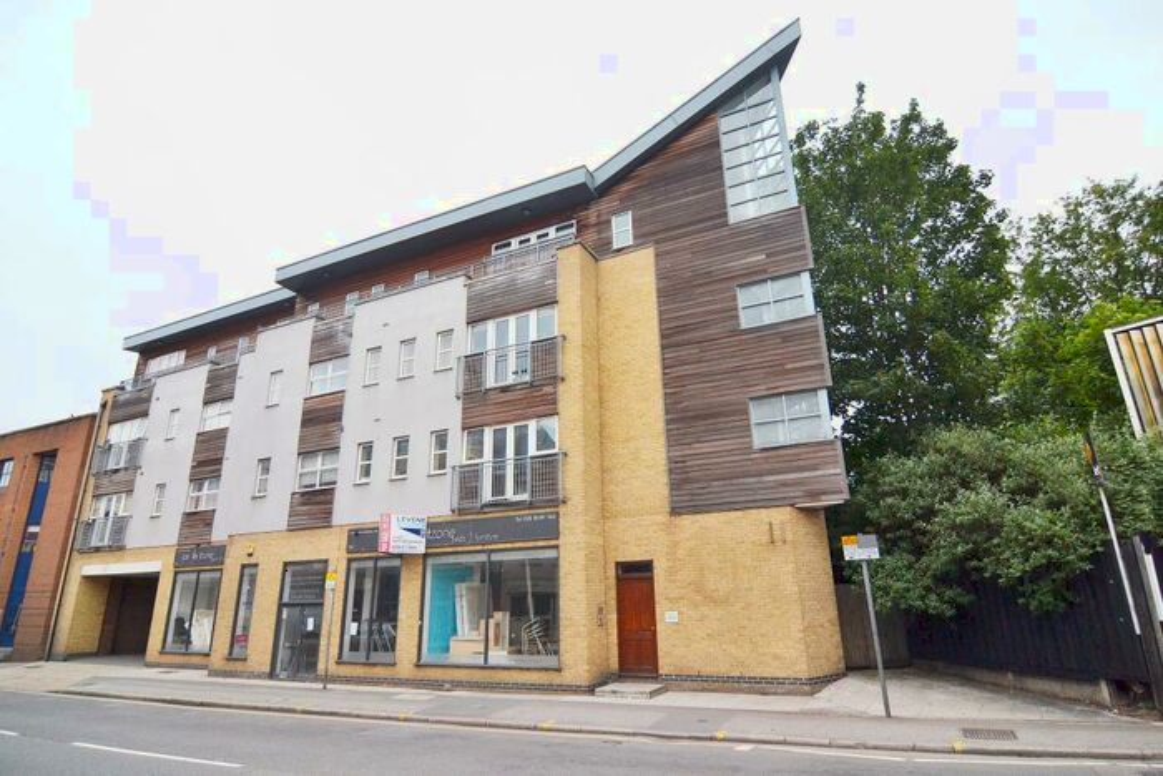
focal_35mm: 18
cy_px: 388
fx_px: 582
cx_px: 582
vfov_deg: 67.4
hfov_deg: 90.0
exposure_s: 1/3200
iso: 400
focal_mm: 12
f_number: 4.5
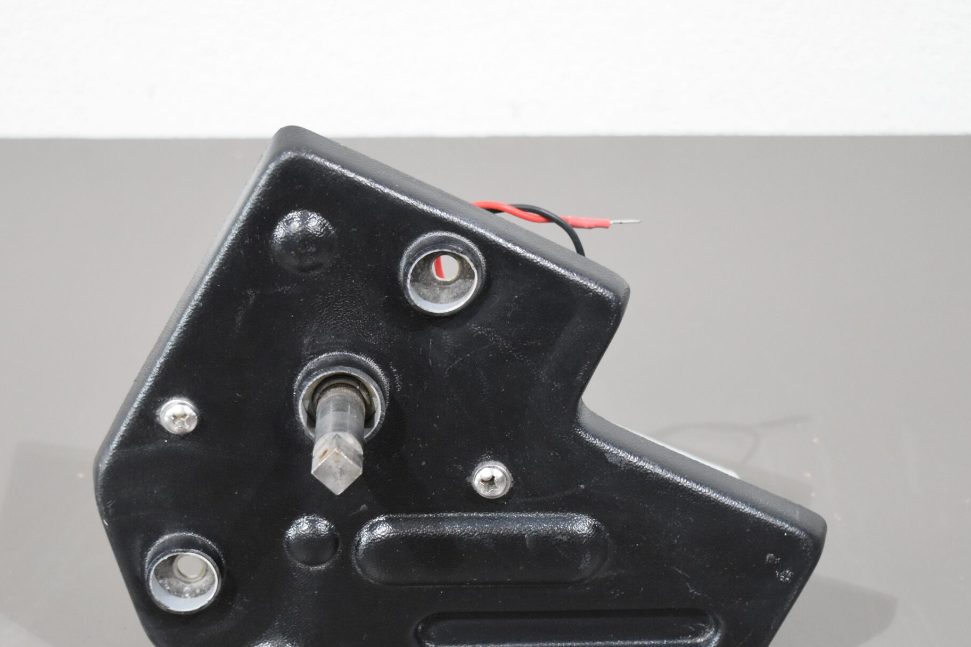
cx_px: 406
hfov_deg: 25.3
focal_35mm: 80
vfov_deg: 17.0
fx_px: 2158
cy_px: 433
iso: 2000
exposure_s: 1/125
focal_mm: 38
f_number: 4.8
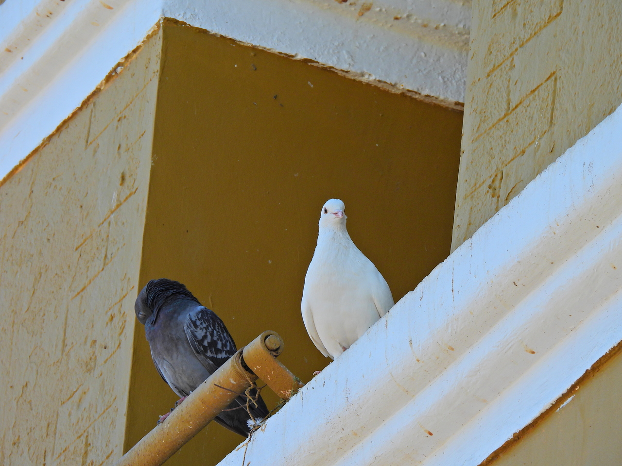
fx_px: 9883
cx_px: 311
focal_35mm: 550
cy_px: 233
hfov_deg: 3.6
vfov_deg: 2.7
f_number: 5
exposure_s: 1/250
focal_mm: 98.1
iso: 100
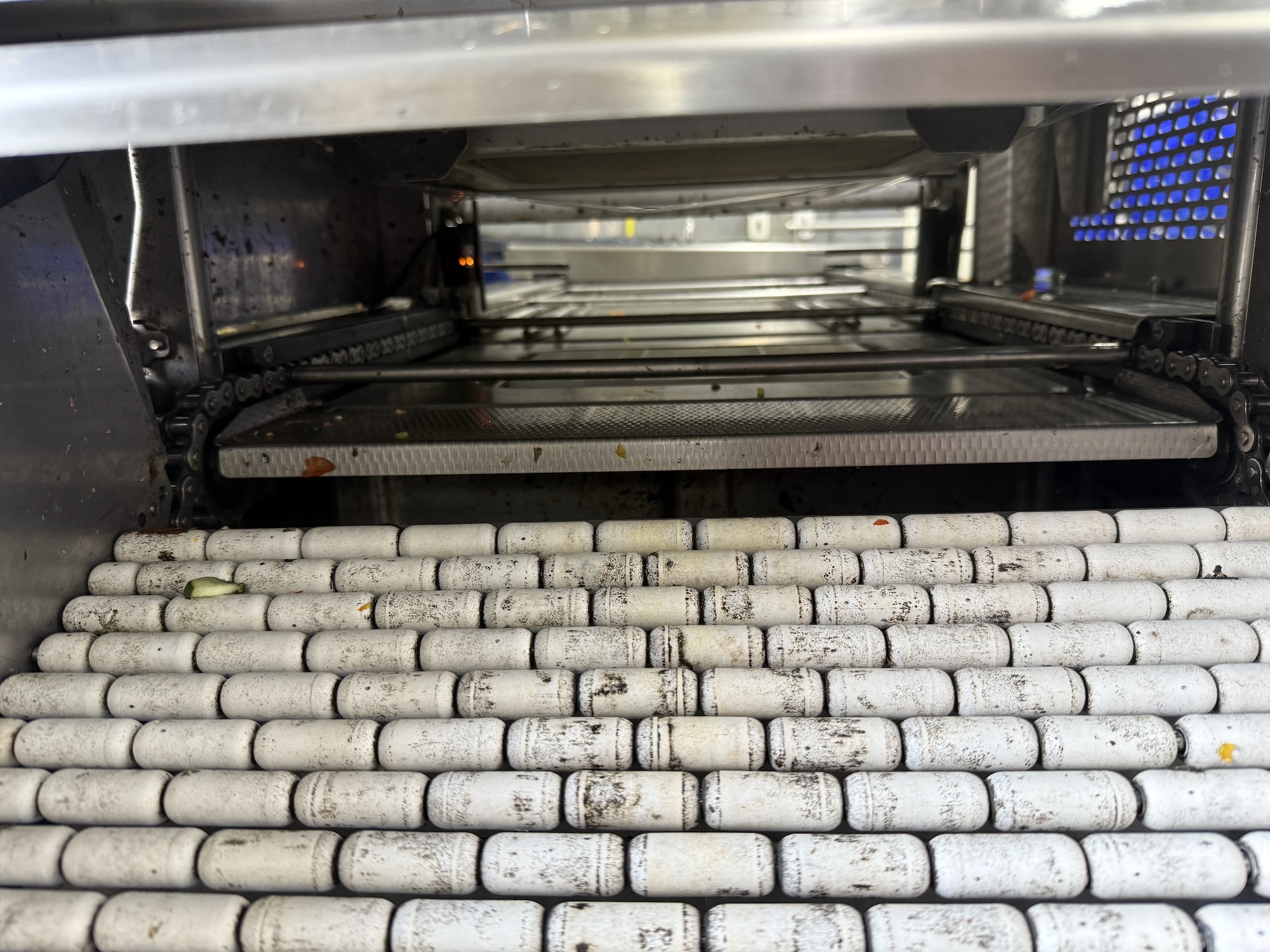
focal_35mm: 24
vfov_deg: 56.8
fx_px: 881
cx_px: 635
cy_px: 476
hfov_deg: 71.6
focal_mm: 6.76
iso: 200
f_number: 1.78
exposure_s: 1/50
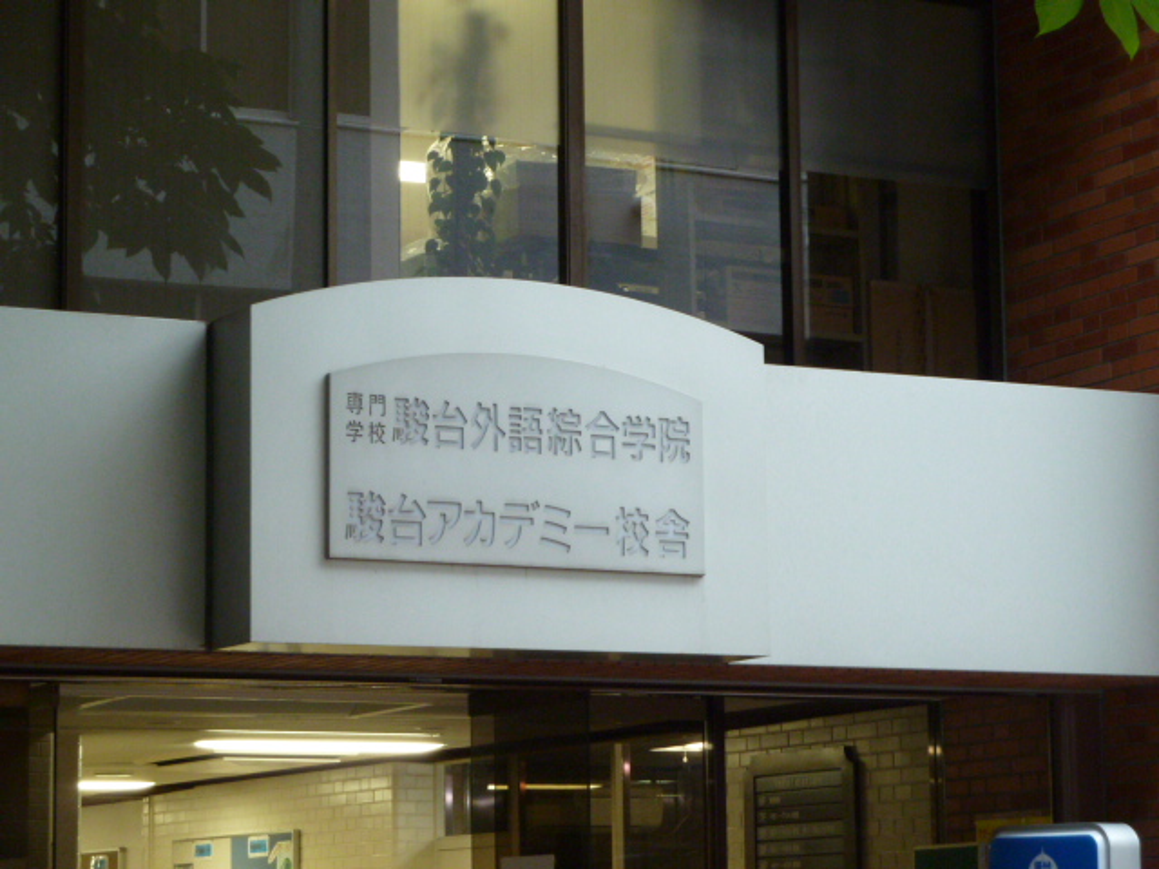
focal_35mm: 104
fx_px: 3482
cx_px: 580
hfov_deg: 18.9
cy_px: 434
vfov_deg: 14.2
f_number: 4.3
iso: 400
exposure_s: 1/20
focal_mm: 17
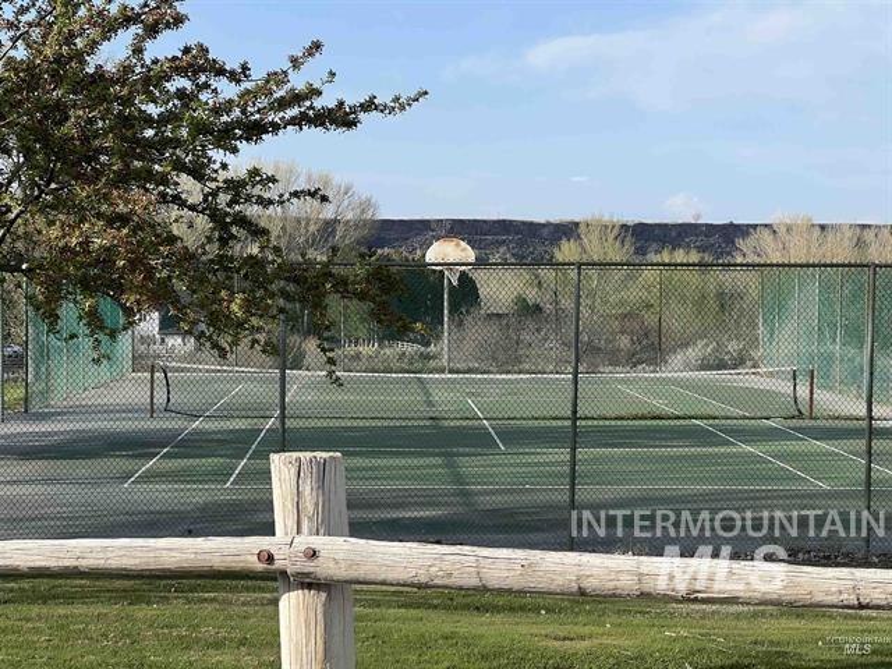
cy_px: 334
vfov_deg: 19.1
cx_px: 446
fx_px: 1984
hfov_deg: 25.3
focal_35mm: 77
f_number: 2.8
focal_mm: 9
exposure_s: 1/576
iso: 32
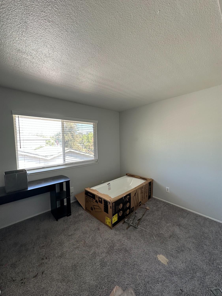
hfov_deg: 85.7
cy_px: 148
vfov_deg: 102.1
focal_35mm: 14
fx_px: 120
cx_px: 111
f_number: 2.2
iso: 125
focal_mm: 2.22
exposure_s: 1/99
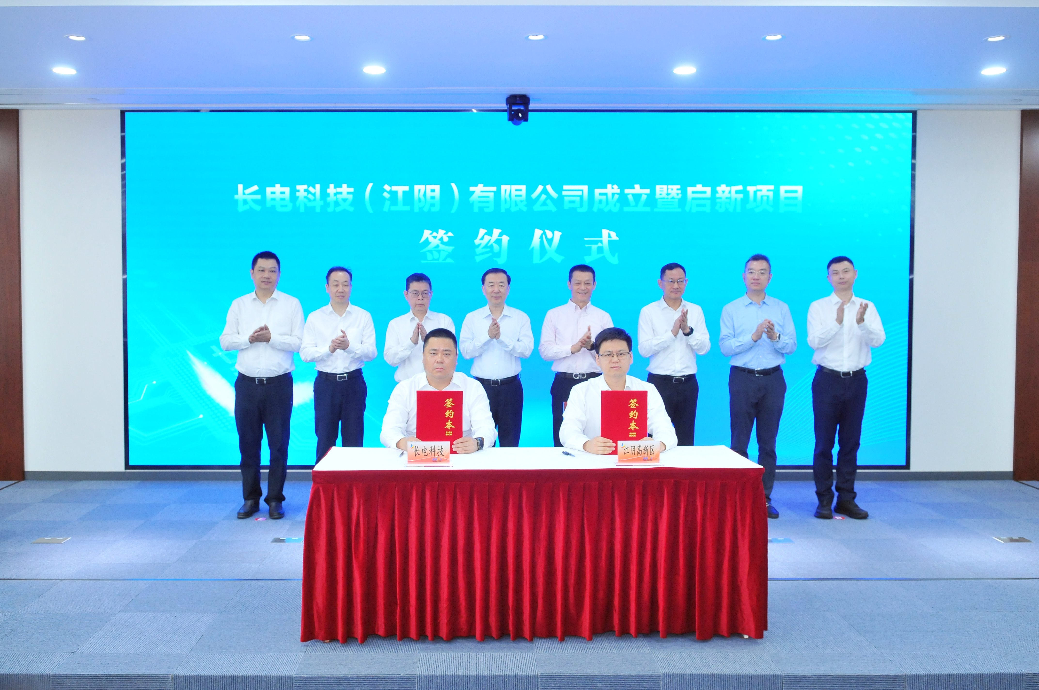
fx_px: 865
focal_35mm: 30
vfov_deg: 43.5
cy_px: 345
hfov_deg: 62.0
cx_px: 520
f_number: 4
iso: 800
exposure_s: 1/125
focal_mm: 20
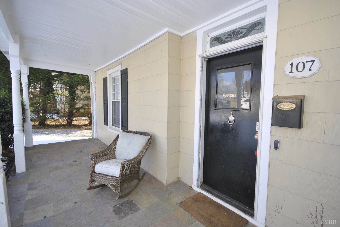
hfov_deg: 100.3
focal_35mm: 15
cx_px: 170
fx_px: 142
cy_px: 114
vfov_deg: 77.5
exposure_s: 1/125
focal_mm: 10
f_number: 5.6
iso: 180
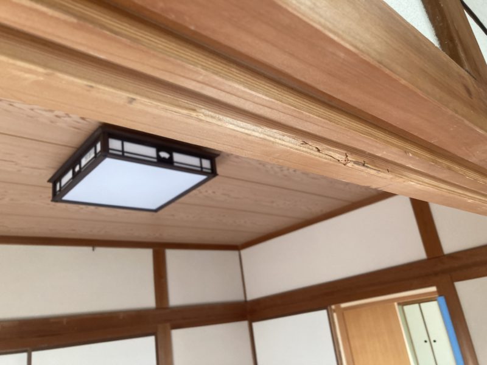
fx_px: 394
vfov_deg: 49.7
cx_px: 244
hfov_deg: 63.4
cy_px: 182
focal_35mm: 28
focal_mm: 3.99
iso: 100
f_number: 1.8
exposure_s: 1/60
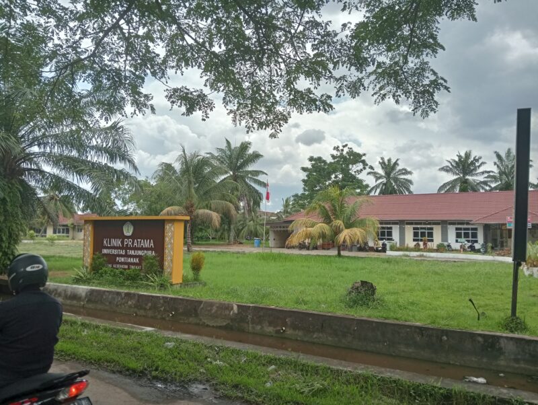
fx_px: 436
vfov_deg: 49.8
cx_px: 269
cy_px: 202
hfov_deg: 63.4
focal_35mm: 28
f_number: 1.8
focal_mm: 3.98
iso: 99
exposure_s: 1/8403
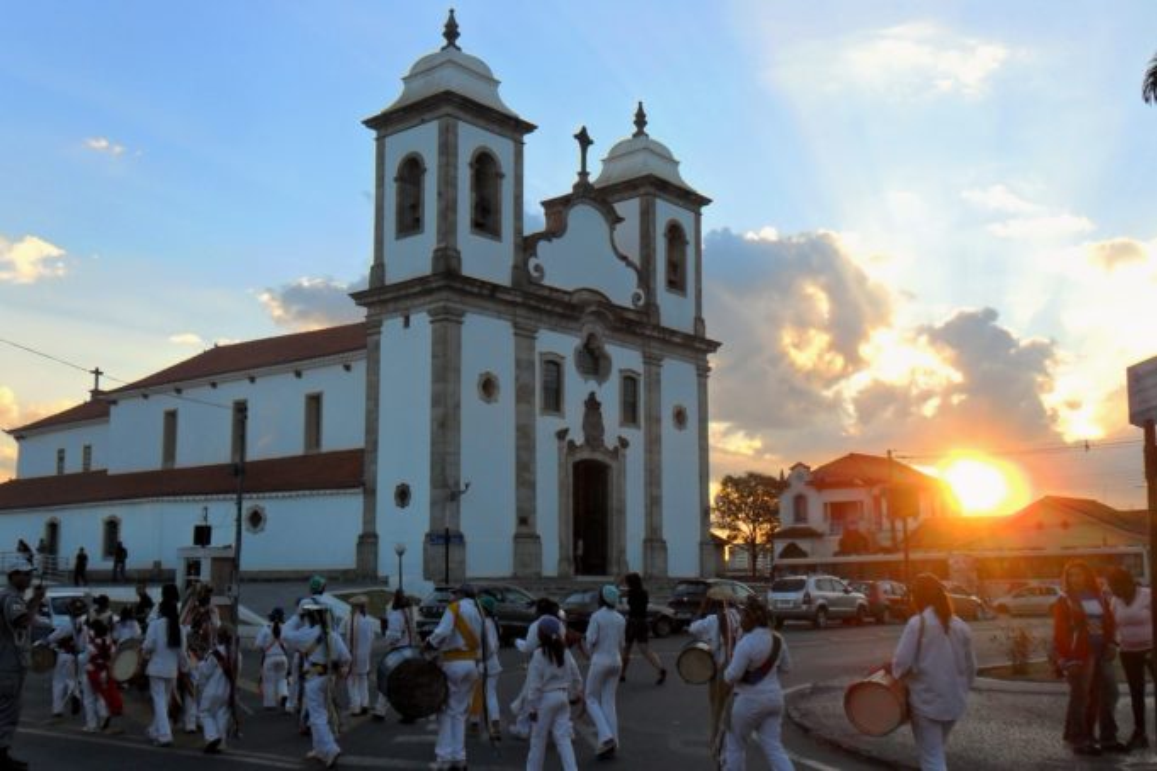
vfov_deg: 35.9
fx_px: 1189
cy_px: 386
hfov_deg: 51.9
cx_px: 578
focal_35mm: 37
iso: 100
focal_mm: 6.6
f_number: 4
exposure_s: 1/180
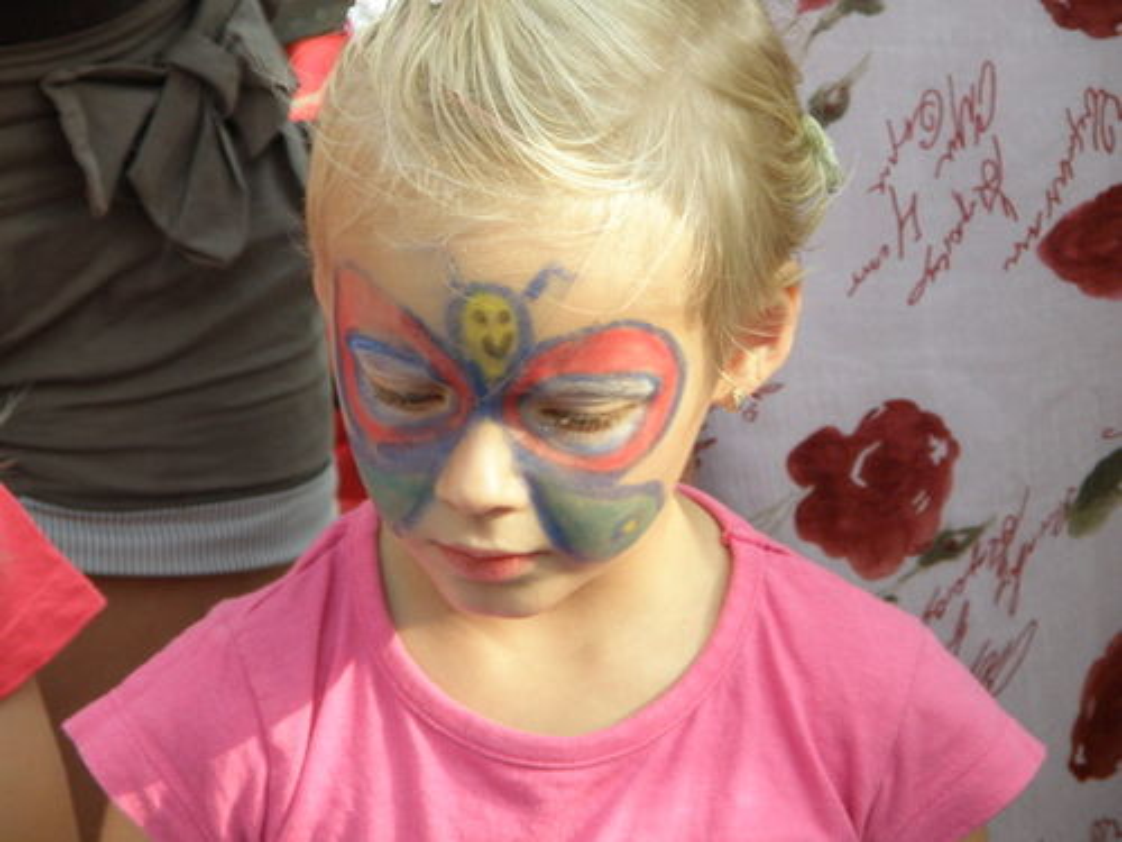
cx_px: 561
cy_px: 421
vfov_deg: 7.9
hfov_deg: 10.6
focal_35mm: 187
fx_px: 6061
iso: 200
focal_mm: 33.28
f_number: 4.4
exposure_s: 1/400
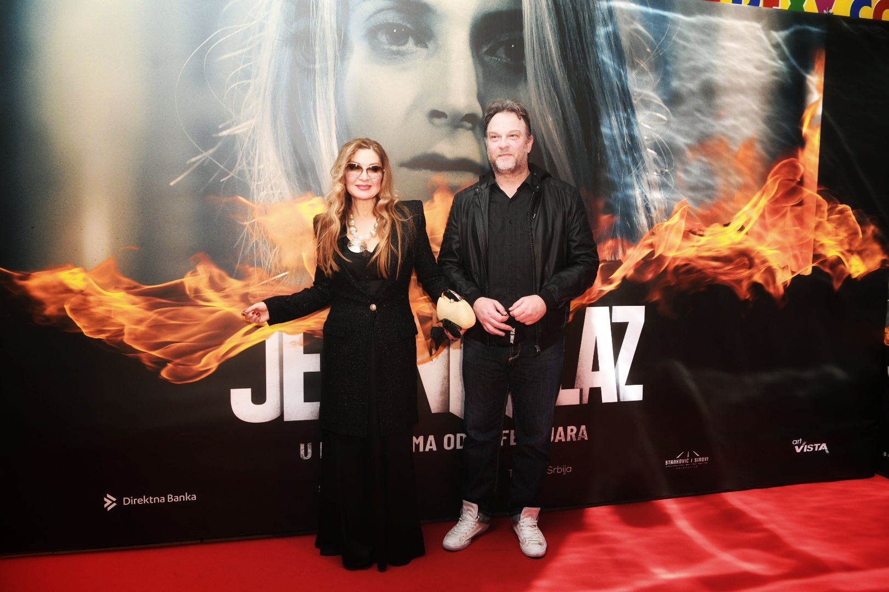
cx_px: 444
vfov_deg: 45.0
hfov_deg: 63.7
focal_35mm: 29
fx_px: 716
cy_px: 296
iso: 1000
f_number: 6.3
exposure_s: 1/200
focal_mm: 29
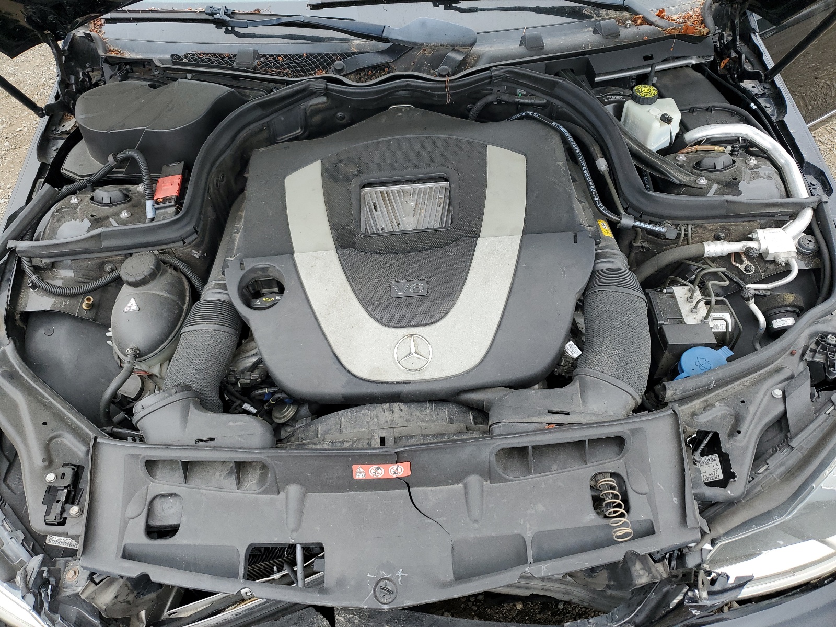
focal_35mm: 26
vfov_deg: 53.1
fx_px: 628
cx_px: 418
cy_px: 314
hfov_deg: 67.3
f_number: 1.5
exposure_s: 1/556
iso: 50
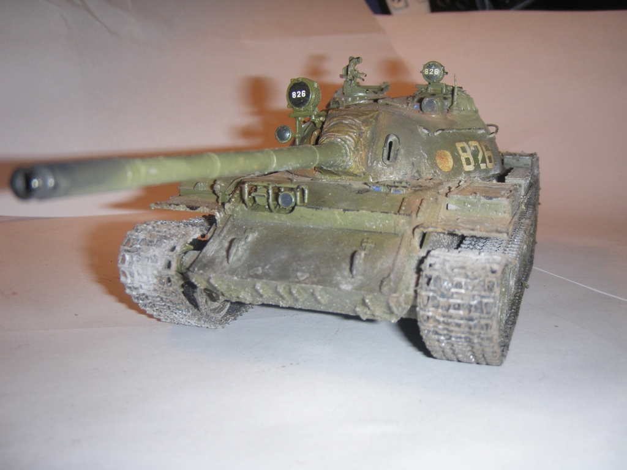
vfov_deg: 37.7
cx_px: 314
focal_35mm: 38
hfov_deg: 49.0
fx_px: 688
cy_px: 235
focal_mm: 6.7
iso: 100
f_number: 3.5
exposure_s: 1/30
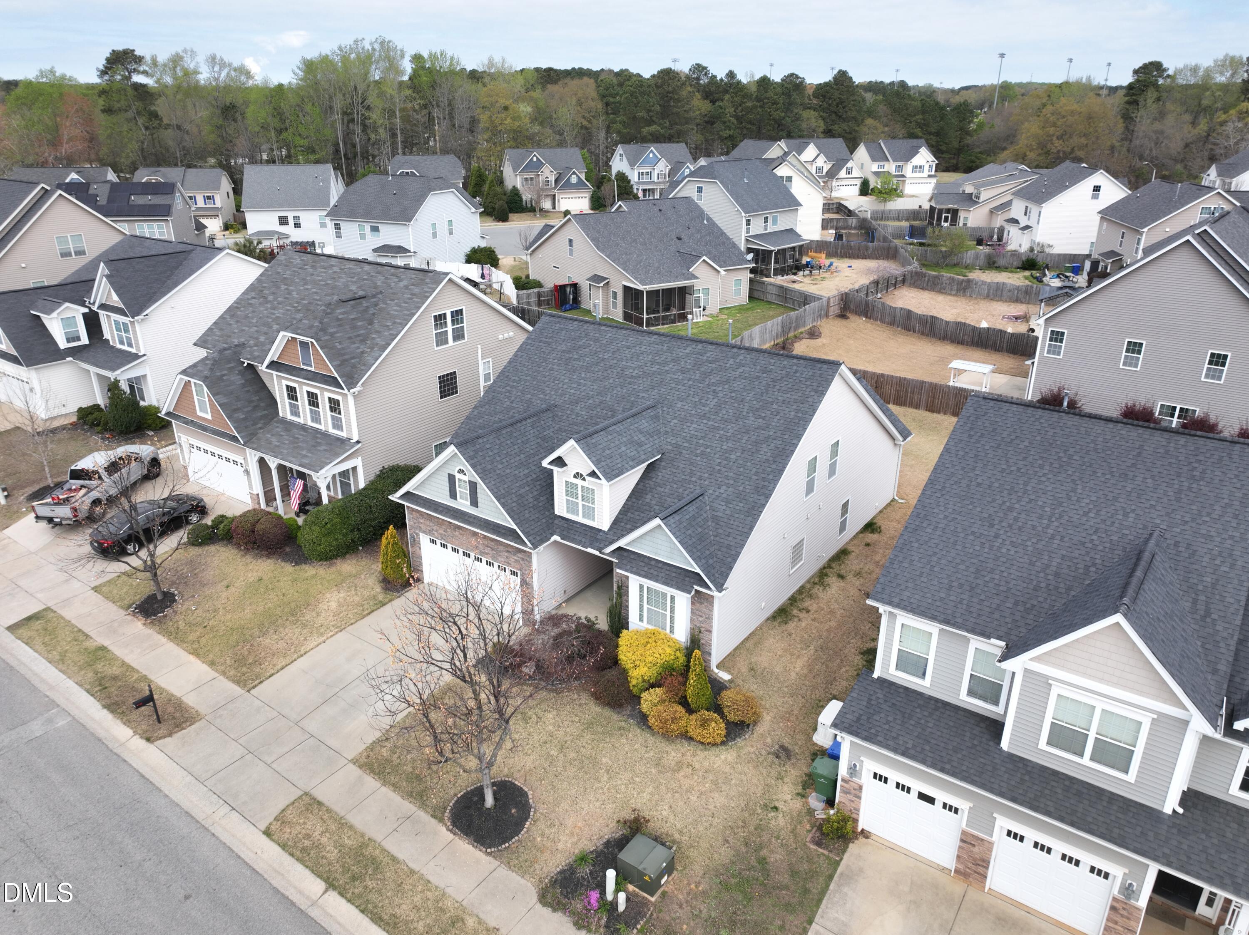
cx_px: 624
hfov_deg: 71.6
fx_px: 866
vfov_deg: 56.8
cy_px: 468
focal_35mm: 24
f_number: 2.8
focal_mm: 12.29
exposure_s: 1/15
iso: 120
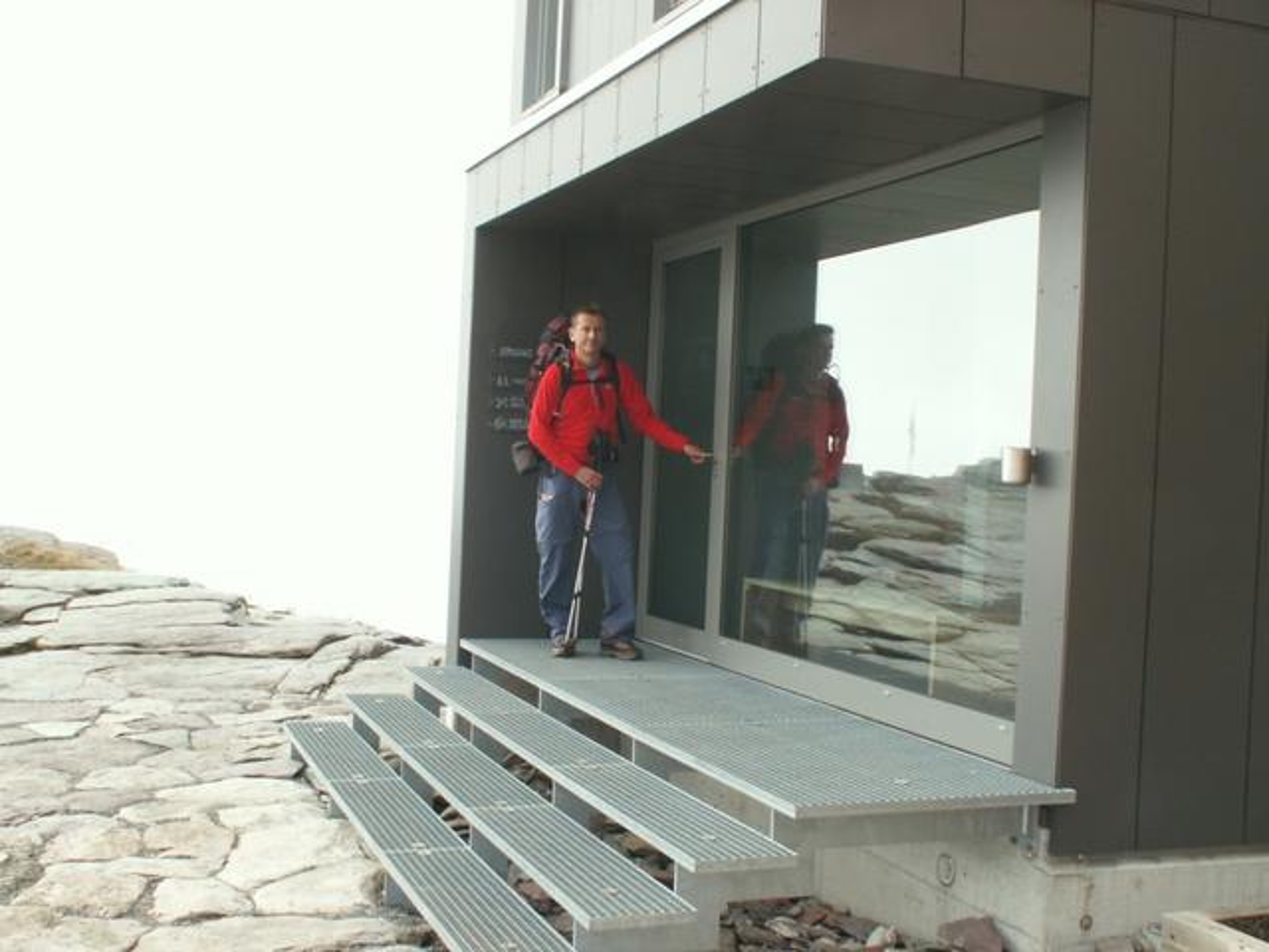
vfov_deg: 35.1
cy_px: 476
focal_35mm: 41
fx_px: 1503
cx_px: 634
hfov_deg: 45.8
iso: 50
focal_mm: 6.89
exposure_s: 1/40
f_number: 7.1
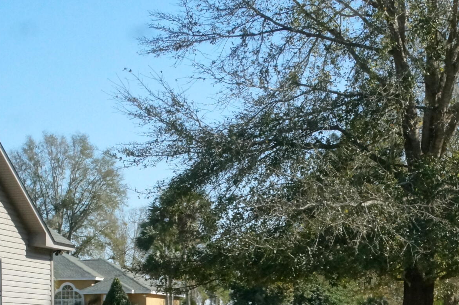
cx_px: 305
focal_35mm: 103
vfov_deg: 12.9
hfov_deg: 19.7
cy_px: 382
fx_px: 1316
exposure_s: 1/4000
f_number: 10
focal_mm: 27
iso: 3200
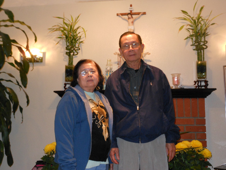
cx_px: 113
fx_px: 255
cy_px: 85
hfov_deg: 47.9
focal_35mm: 39
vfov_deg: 36.8
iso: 250
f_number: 4.3
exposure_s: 1/30
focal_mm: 6.9
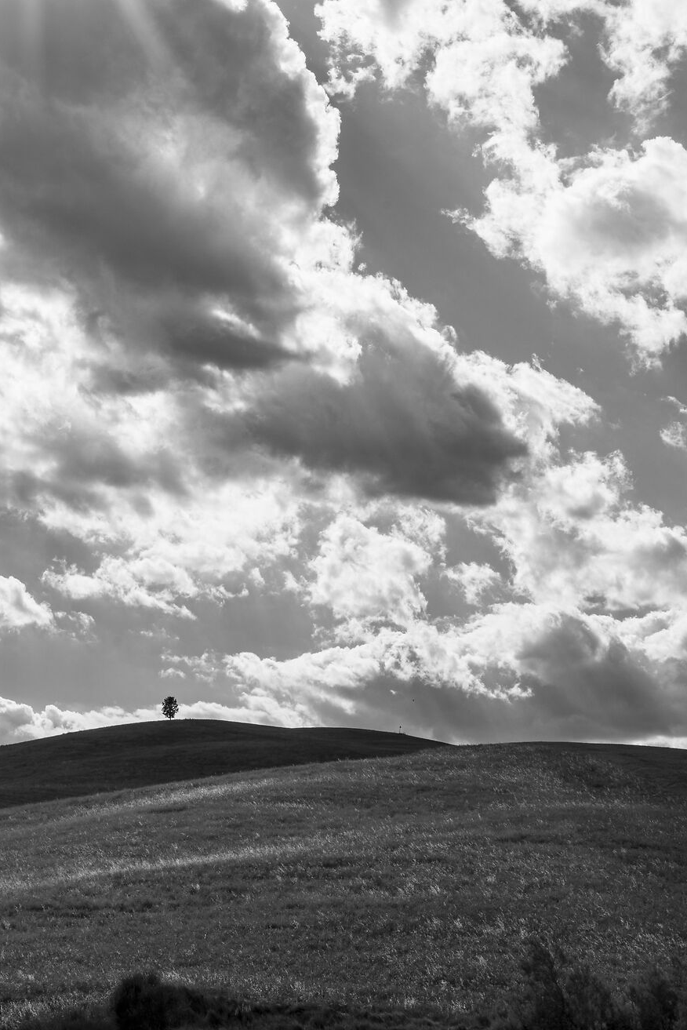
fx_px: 1831
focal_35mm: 64
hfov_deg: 21.2
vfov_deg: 30.5
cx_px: 260
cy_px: 183
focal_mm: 35
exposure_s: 1/200
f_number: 18
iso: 100
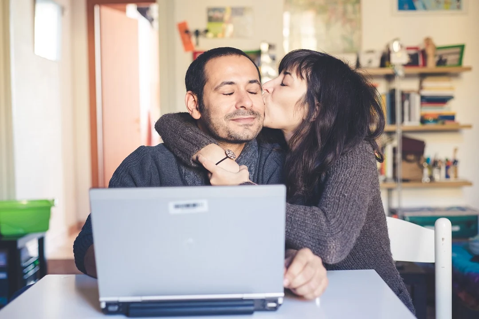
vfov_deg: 27.0
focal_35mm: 50
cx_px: 240
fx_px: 665
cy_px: 160
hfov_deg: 39.6
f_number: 2.5
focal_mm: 50
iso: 1000
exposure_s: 1/160
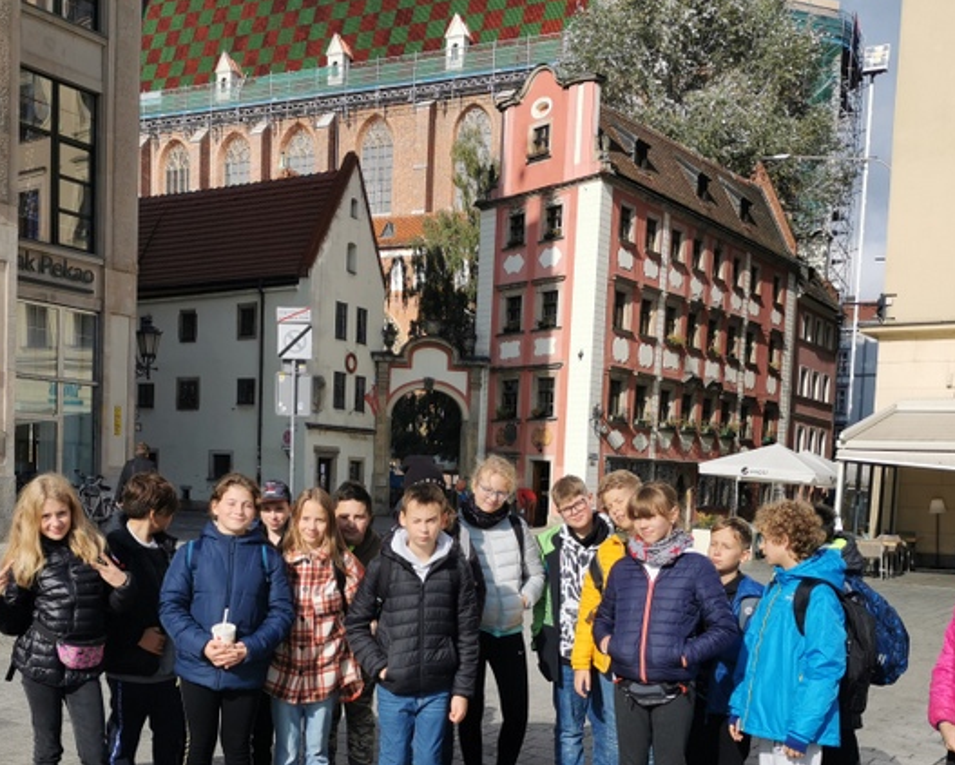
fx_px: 1131
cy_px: 538
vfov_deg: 36.8
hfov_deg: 45.7
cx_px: 415
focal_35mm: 40
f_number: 1.8
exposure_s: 1/3717
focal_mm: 5.58
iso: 50
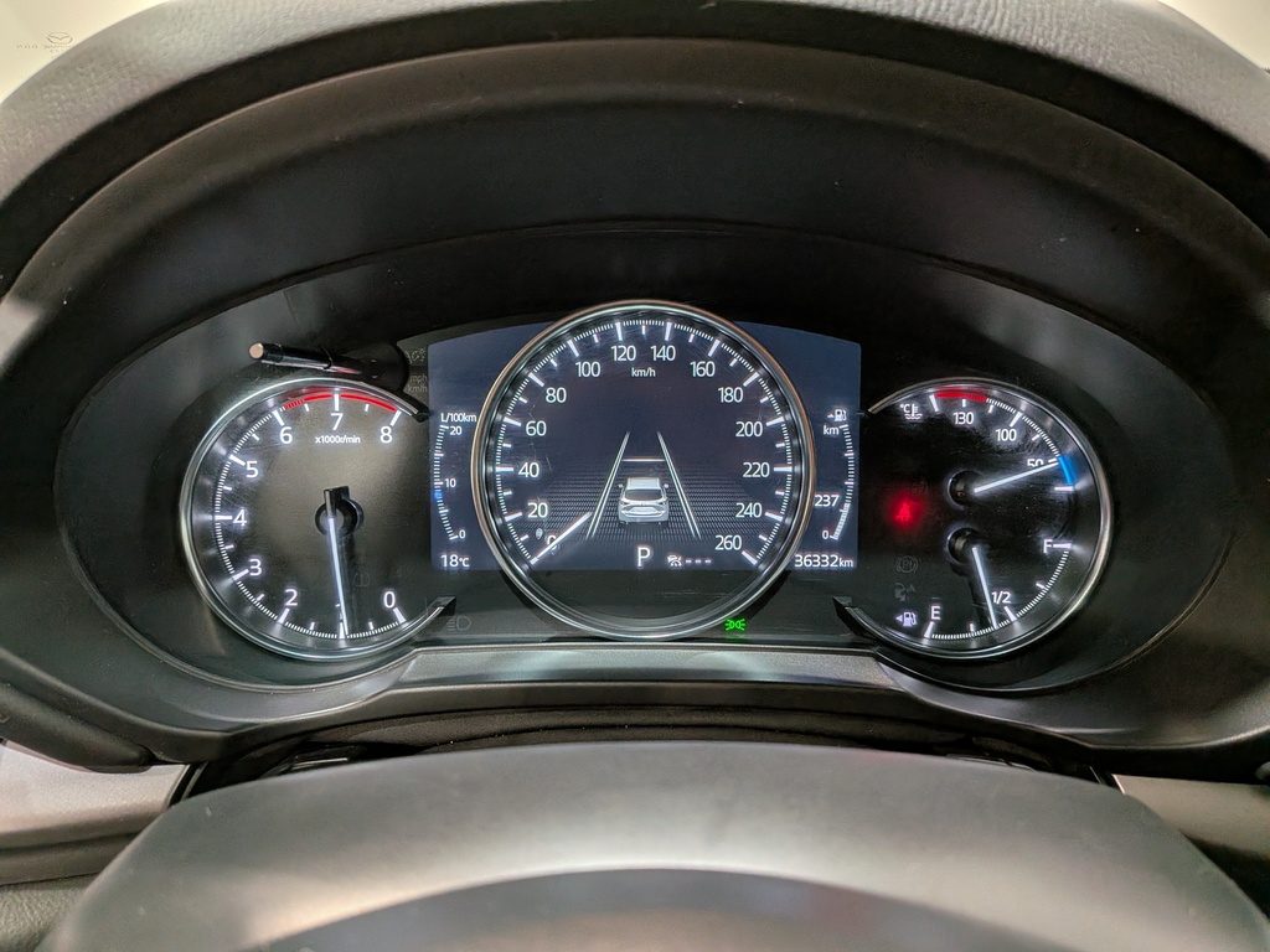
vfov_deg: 56.8
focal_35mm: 24
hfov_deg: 71.6
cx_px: 635
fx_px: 881
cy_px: 476
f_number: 1.7
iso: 54
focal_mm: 4.53
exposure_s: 1/120
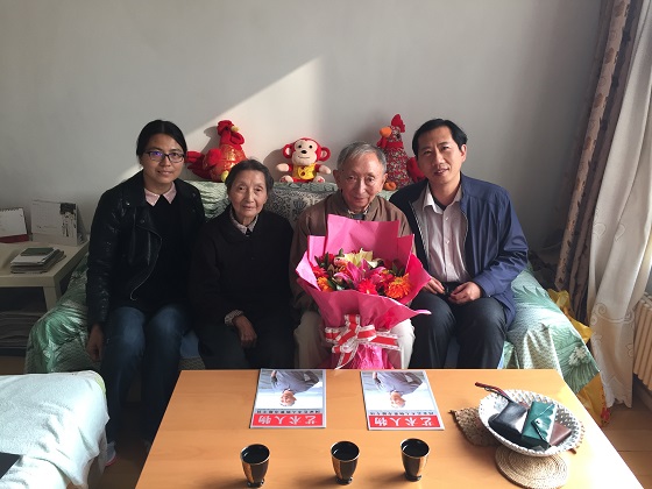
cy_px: 244
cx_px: 326
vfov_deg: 48.2
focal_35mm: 29
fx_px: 546
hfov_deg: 61.7
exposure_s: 1/33
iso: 32
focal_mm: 4.15
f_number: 2.2
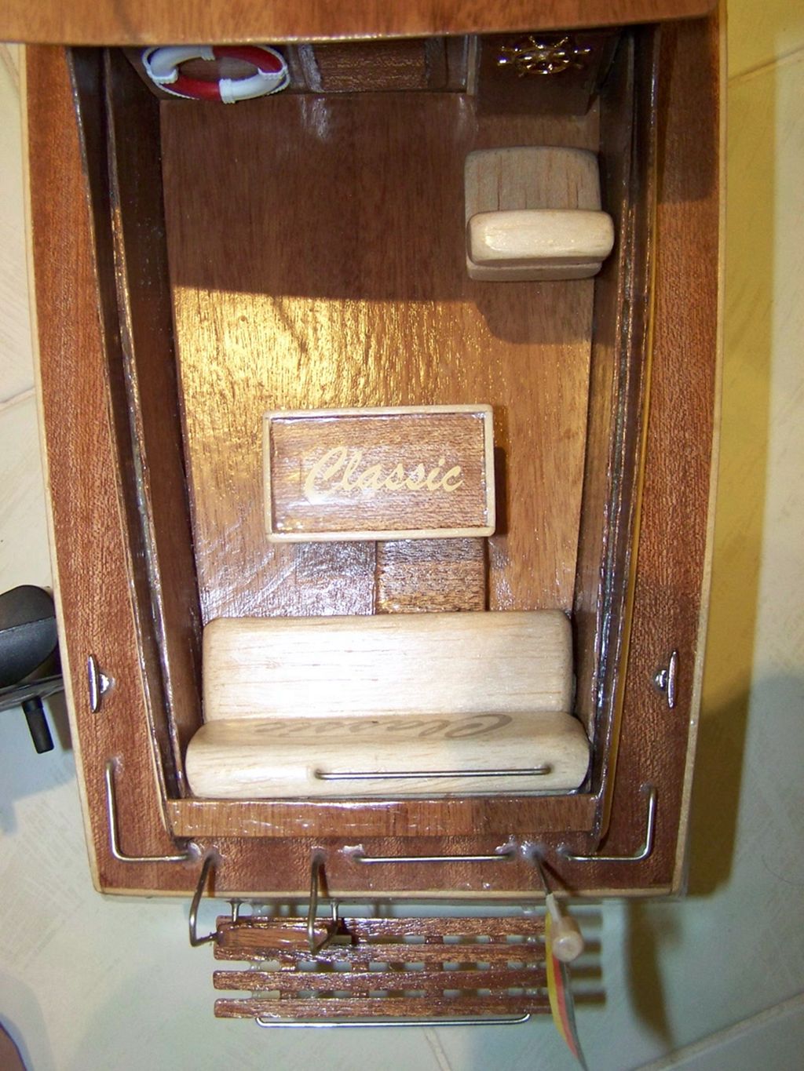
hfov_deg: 37.7
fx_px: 1177
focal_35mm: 38
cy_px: 536
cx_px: 402
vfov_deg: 49.0
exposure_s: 1/40
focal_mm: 6.3
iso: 200
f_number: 2.8
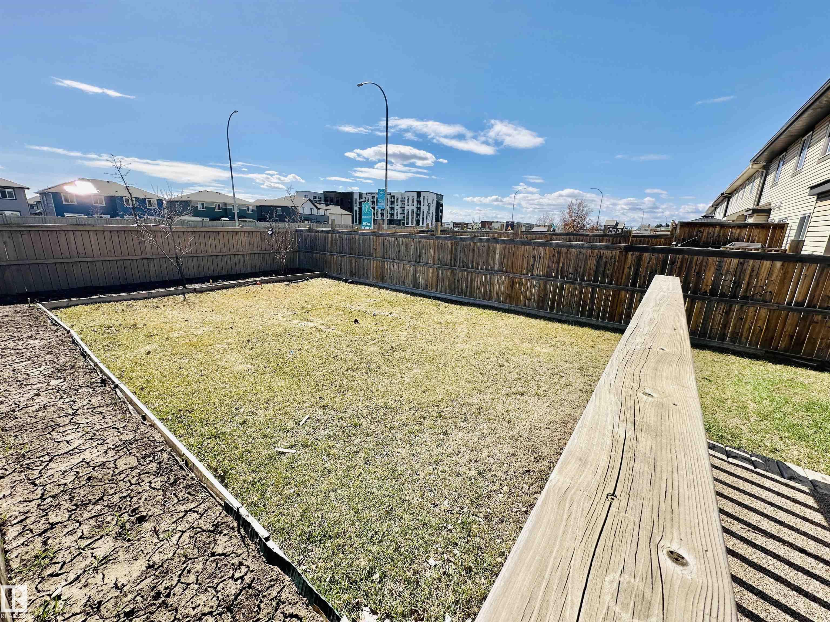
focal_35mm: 14
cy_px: 311
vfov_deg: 85.7
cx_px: 415
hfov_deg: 102.1
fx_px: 336
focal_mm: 2.22
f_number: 2.2
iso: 50
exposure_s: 1/1715
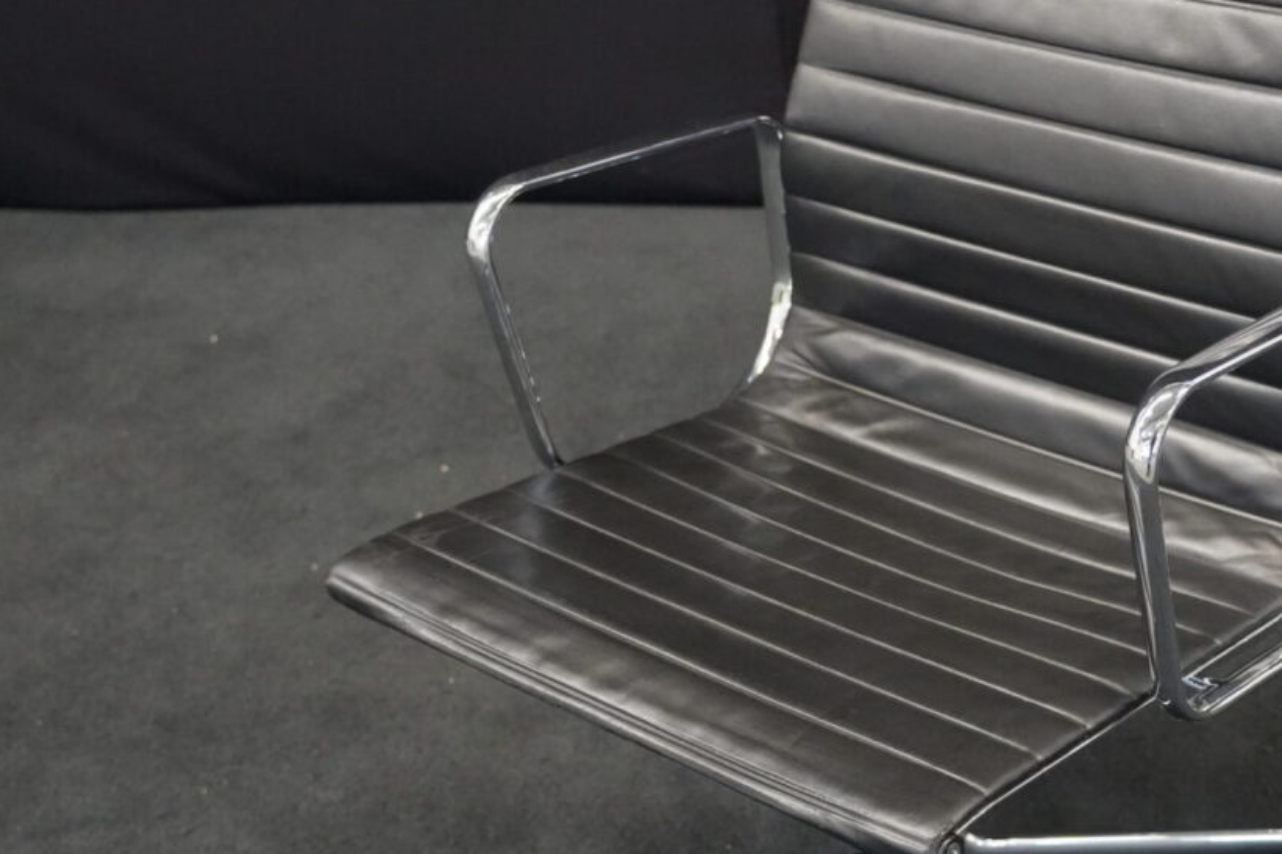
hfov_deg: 33.8
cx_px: 954
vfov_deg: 23.3
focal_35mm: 58
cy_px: 546
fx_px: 2065
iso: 10000
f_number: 4
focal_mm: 31
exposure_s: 1/160
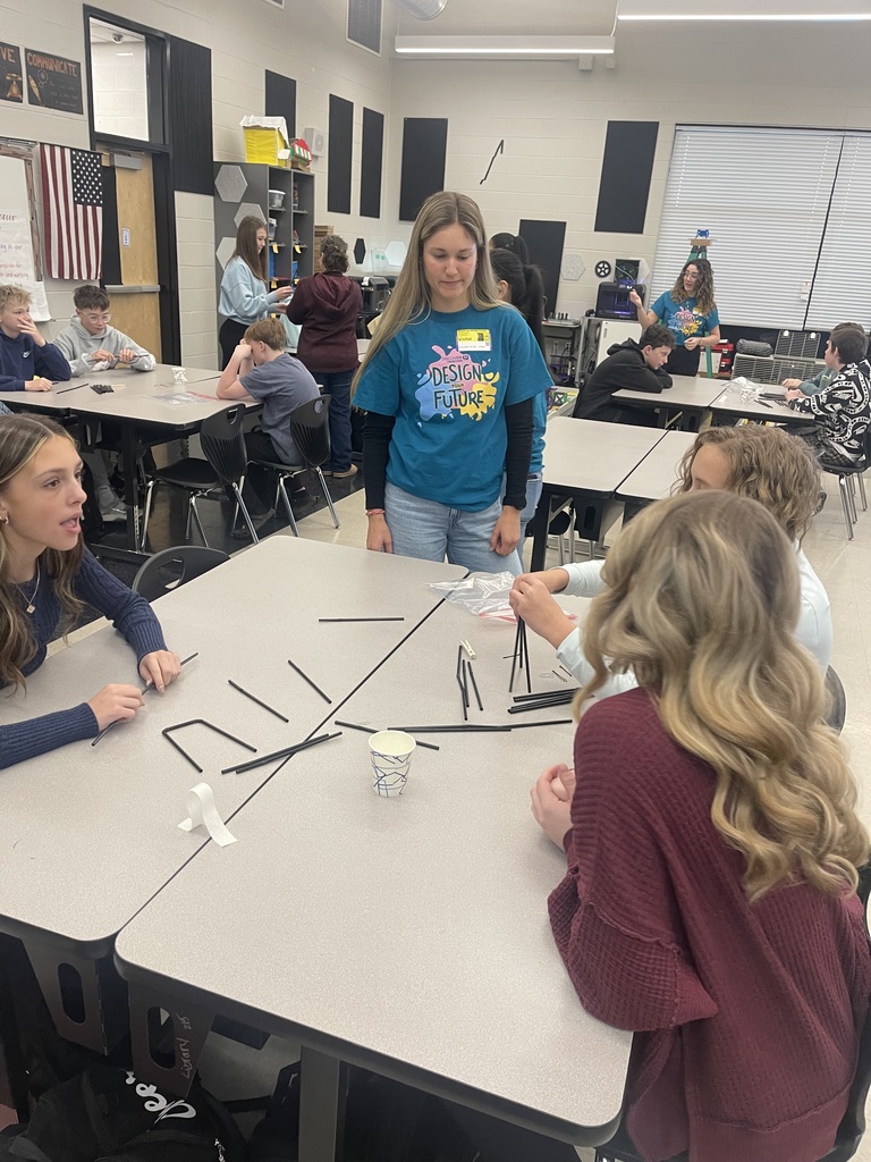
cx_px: 436
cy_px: 581
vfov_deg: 69.4
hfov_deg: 54.9
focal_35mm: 25
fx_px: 839
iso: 250
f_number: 1.6
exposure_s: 1/60
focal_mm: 5.1
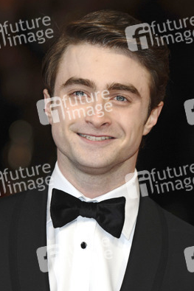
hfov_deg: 4.5
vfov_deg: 6.8
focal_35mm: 304
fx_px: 2459
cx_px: 96
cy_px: 144
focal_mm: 200
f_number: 4.5
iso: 320
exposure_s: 1/200
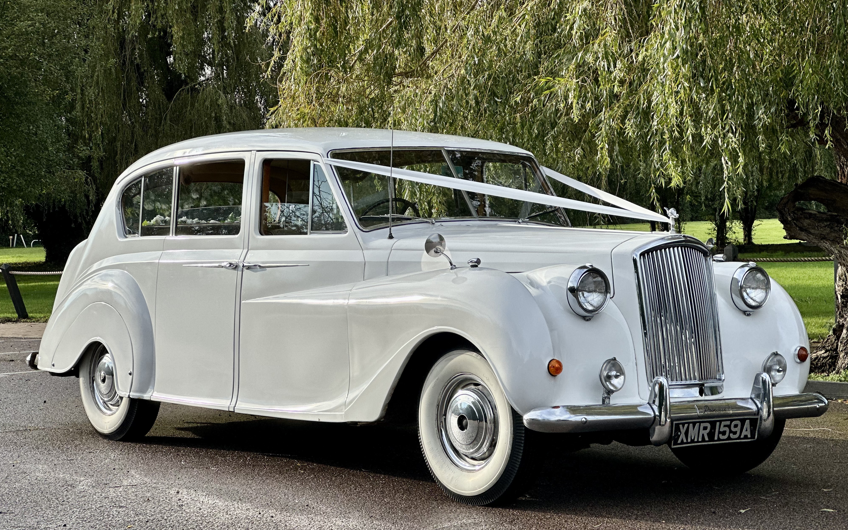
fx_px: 1895
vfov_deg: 15.9
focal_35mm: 82
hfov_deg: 25.2
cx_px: 423
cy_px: 313
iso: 32
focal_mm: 9
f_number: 2.8
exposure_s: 1/423
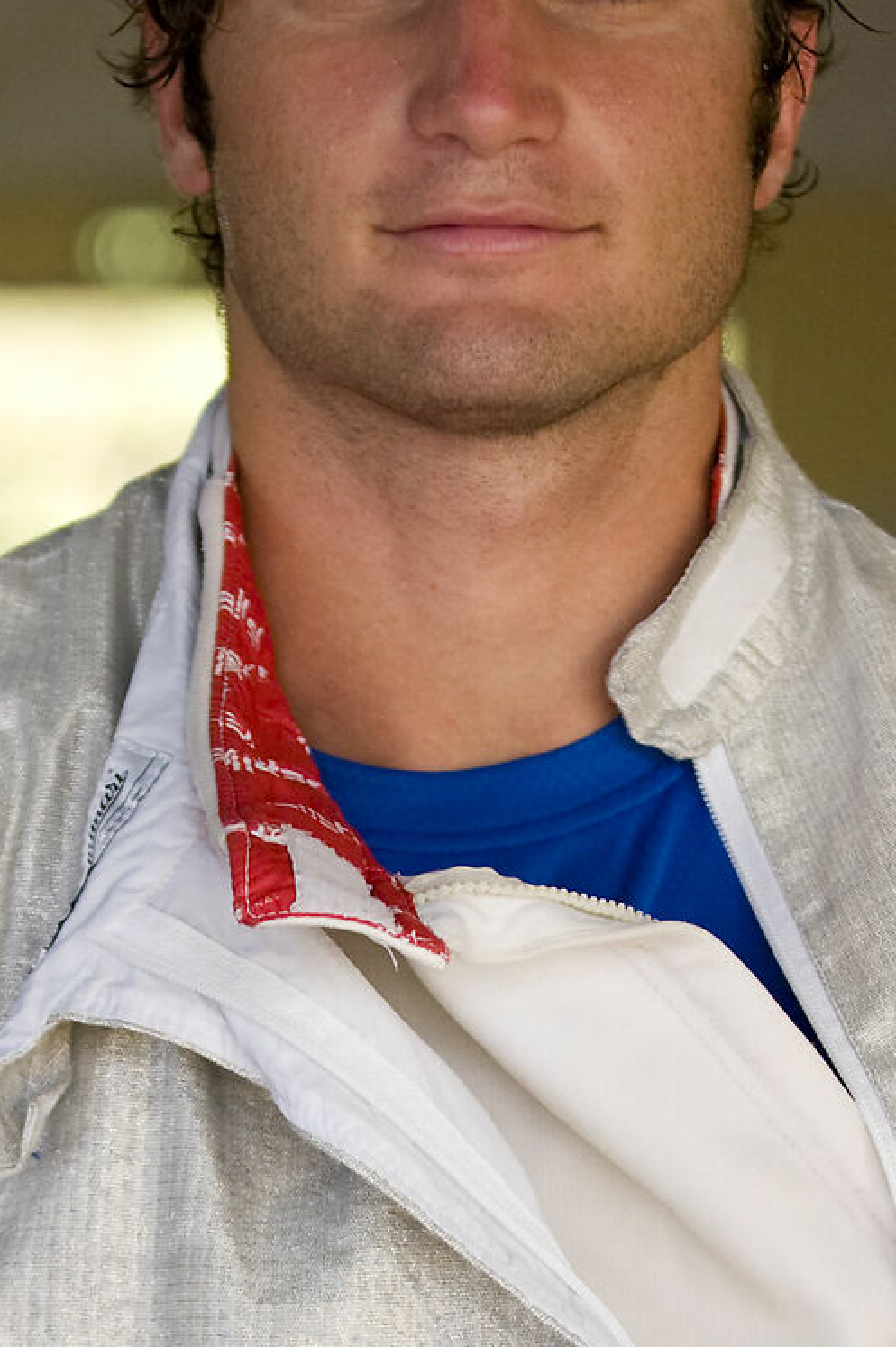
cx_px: 360
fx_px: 8411
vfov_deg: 9.1
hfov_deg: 6.1
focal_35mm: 225
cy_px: 1399
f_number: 2.8
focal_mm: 70
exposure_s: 1/400
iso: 500
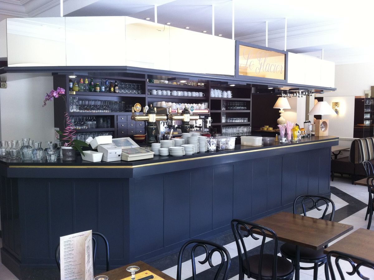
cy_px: 140
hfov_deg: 52.7
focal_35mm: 35
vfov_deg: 40.6
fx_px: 378
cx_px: 187
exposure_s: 1/60
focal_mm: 3.85
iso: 100
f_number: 2.8
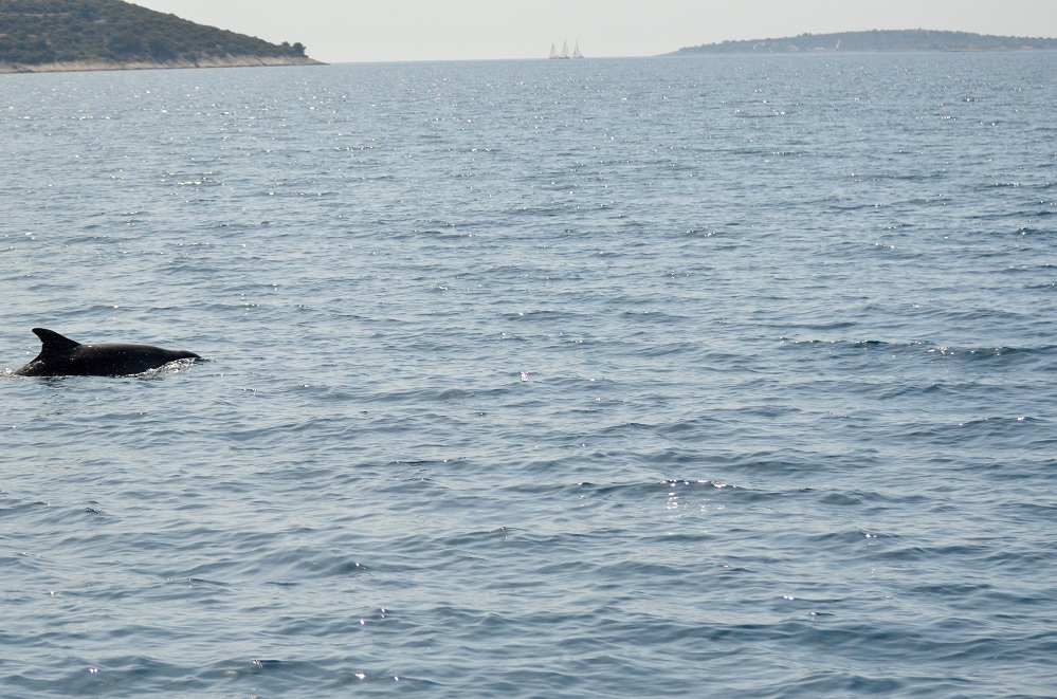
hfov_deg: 19.5
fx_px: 3076
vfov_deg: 13.0
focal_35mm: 105
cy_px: 350
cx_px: 528
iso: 800
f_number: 4.5
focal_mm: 70
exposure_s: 1/6400
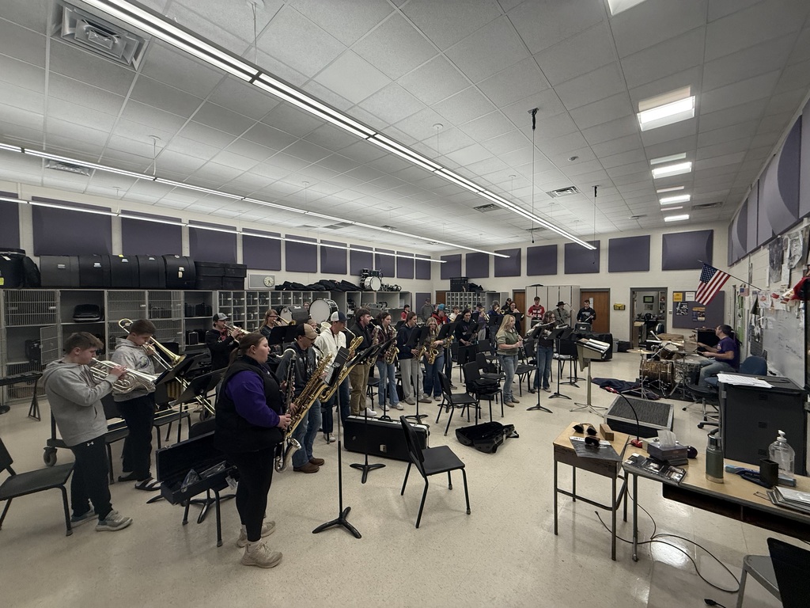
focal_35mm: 14
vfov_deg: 85.7
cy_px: 304
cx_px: 405
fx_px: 328
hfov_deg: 102.1
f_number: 2.2
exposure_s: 1/120
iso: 200
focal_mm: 2.22
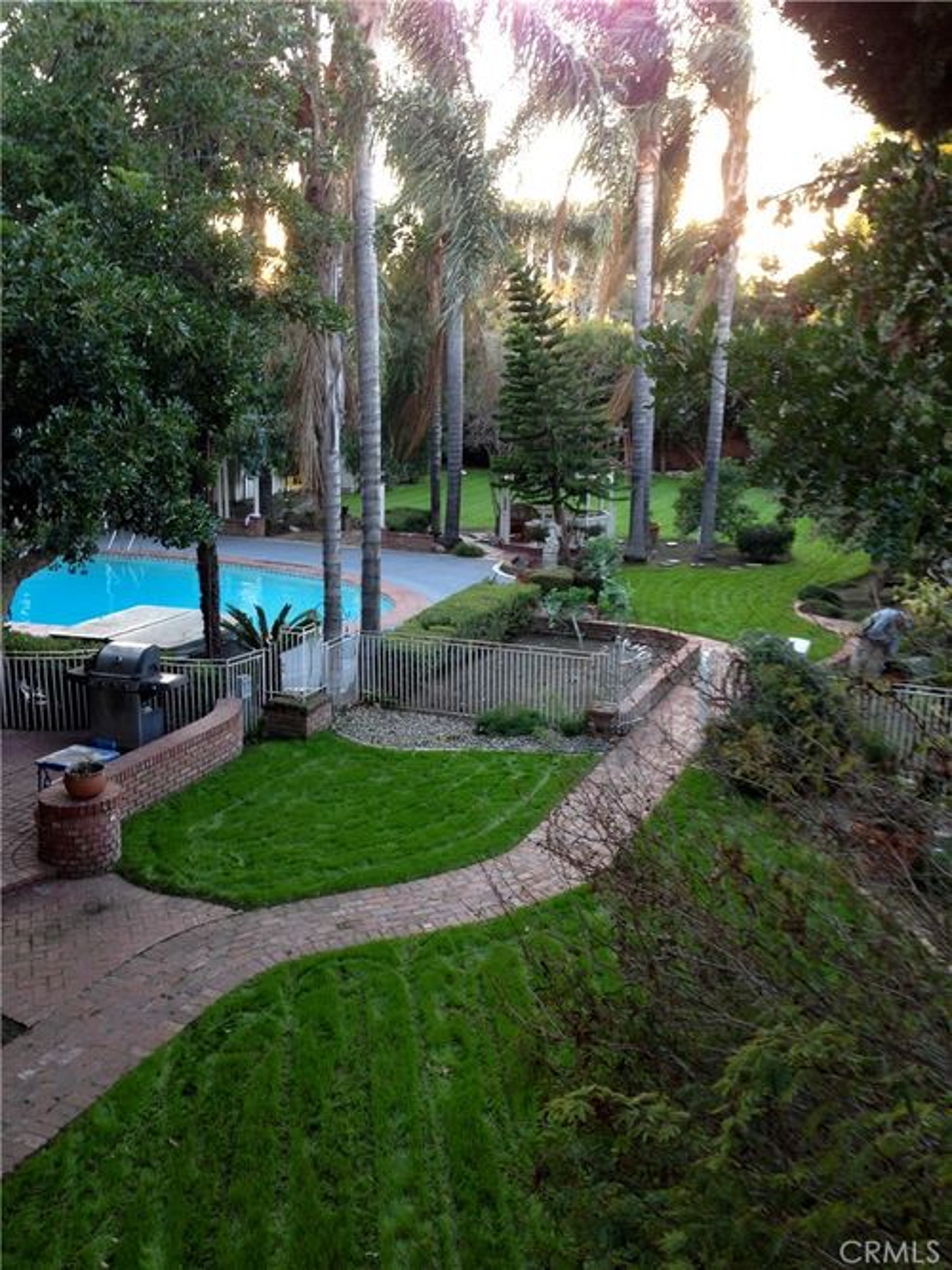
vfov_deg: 55.4
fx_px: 1210
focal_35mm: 33
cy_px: 635
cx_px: 476
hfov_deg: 42.9
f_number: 2.4
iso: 50
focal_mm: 4.13
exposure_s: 1/24
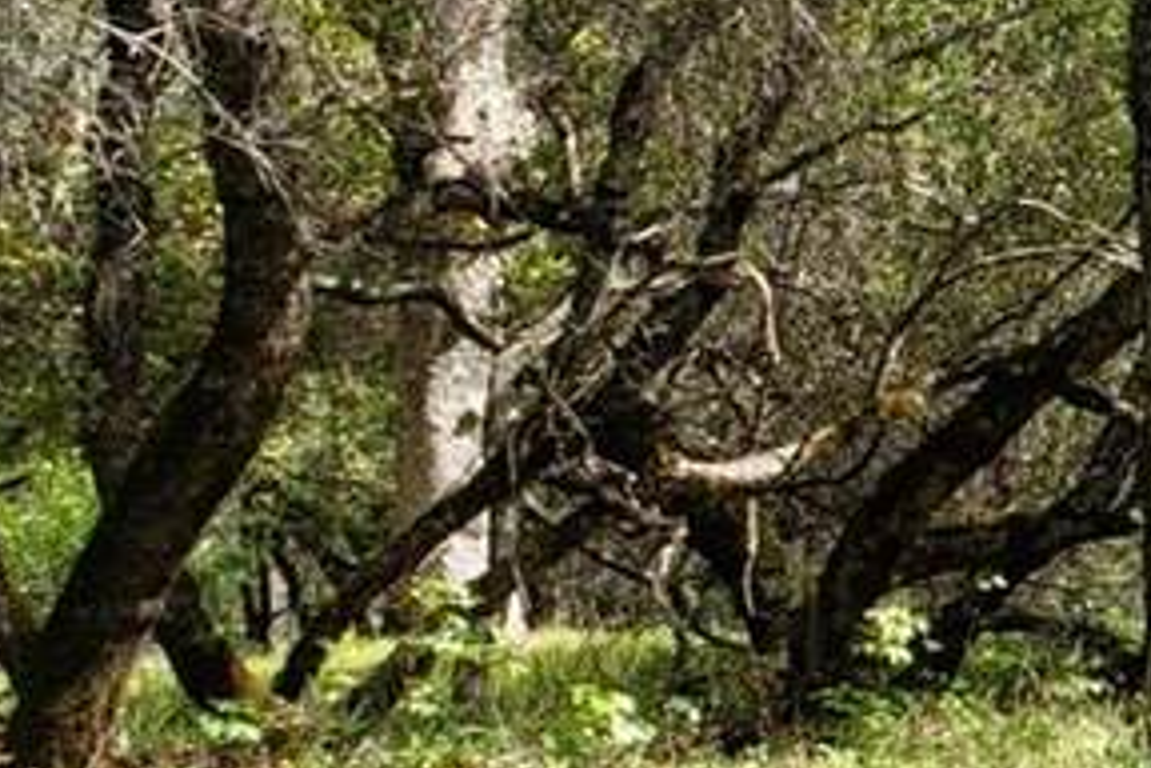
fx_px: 3836
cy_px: 222
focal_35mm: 120
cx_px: 2206
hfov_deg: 14.5
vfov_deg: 11.4
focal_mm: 4.3
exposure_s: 1/432
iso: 50
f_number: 2.4
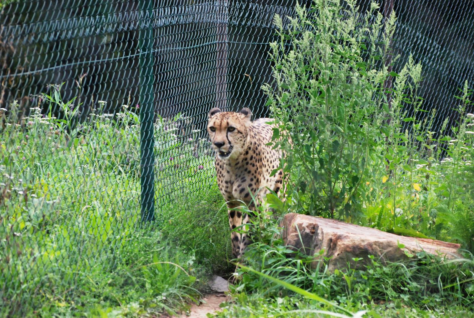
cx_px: 237
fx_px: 3361
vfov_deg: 5.4
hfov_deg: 8.1
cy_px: 159
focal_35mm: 255
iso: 1000
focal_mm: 170
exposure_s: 1/500
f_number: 4.8
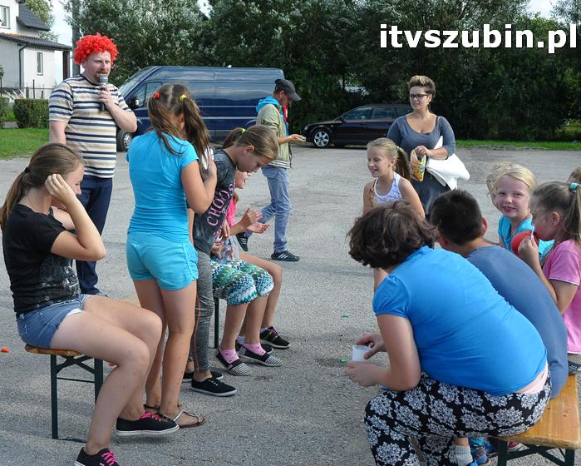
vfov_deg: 30.5
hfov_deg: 37.6
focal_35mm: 50
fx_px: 853
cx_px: 253
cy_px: 233
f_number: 11
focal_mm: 29
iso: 800
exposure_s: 1/400
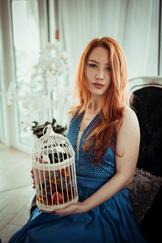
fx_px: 337
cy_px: 122
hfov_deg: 27.0
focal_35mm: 50
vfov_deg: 39.6
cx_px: 81
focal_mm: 50
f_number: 2.8
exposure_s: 1/200
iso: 400
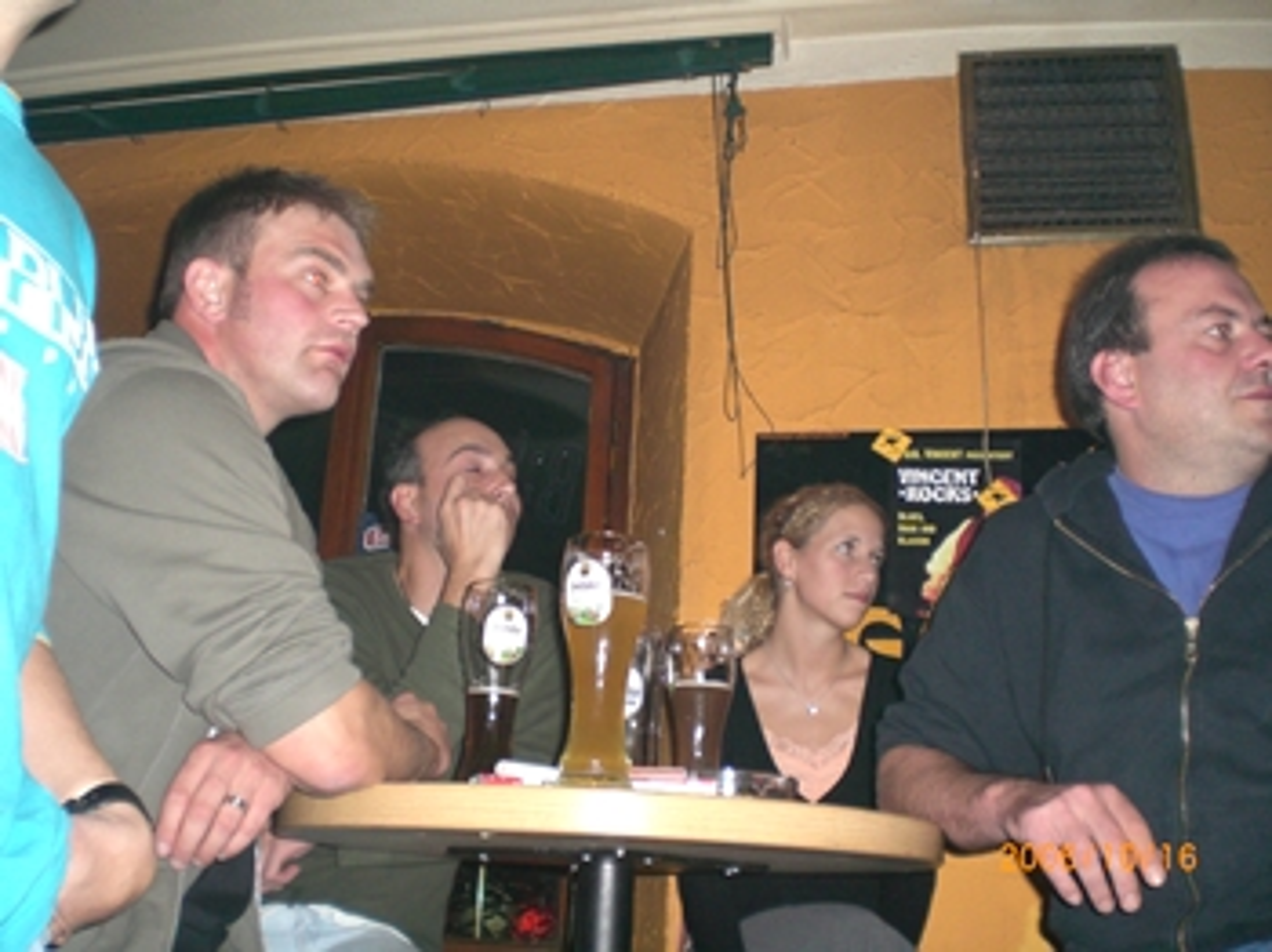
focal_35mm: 38
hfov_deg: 49.0
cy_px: 476
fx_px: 1395
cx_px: 636
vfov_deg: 37.7
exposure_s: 1/60
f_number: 3.1
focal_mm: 6.3
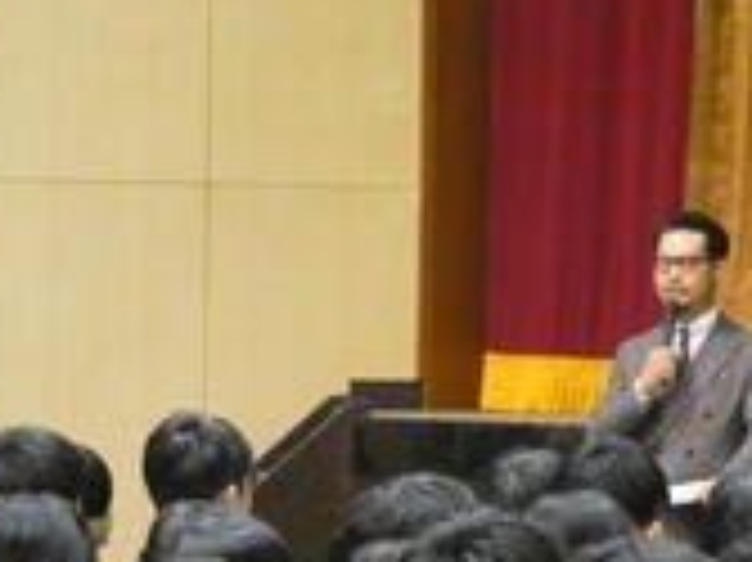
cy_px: 261
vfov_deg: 5.2
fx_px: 6252
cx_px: 617
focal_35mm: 288
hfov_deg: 6.9
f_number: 5.1
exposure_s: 1/25
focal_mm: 21.5
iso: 1600
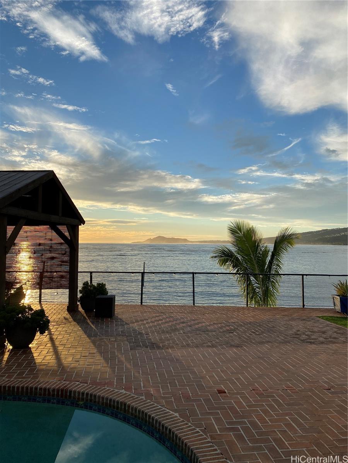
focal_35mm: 26
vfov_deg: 67.3
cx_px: 174
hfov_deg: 53.1
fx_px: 349
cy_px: 232
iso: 32
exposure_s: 1/2183
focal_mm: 4.25
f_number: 1.8
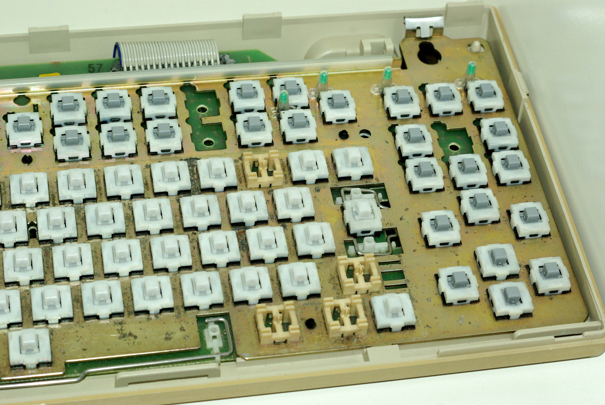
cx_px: 302
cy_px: 202
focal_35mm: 75
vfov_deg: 18.2
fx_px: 1262
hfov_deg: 27.0
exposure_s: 1/60
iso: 800
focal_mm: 50
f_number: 8
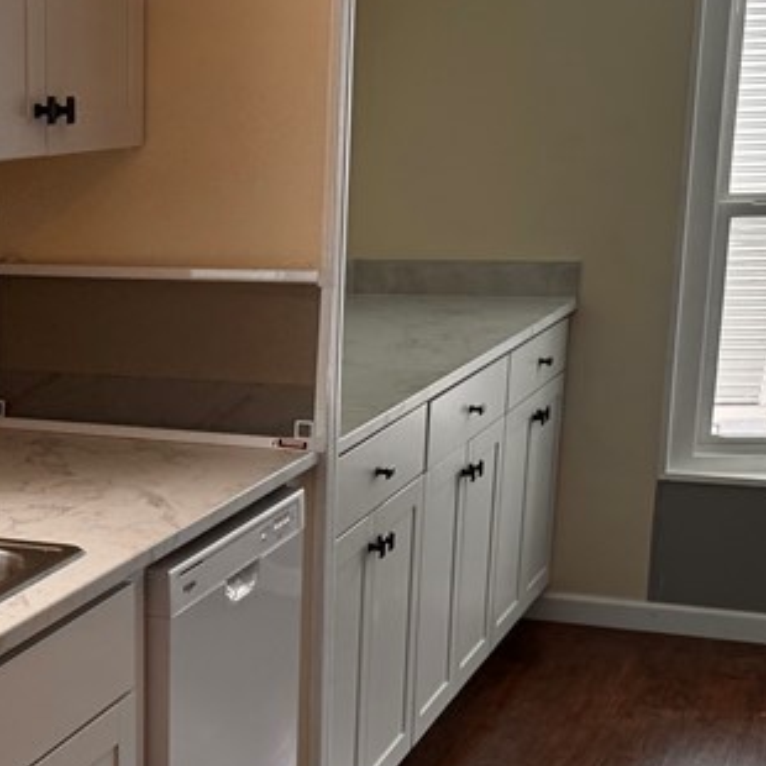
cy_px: 600
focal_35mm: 70
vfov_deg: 24.3
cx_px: -47
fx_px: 1752
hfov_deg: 23.4
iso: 80
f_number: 1.78
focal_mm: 6.76
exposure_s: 1/237
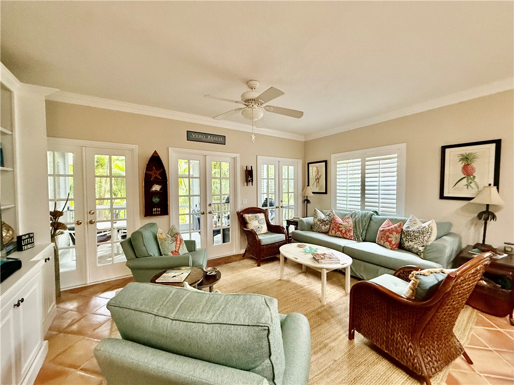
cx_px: 257
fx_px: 208
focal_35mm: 14
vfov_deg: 85.7
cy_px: 192
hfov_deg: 102.1
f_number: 2.2
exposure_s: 1/60
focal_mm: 2.22
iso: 500
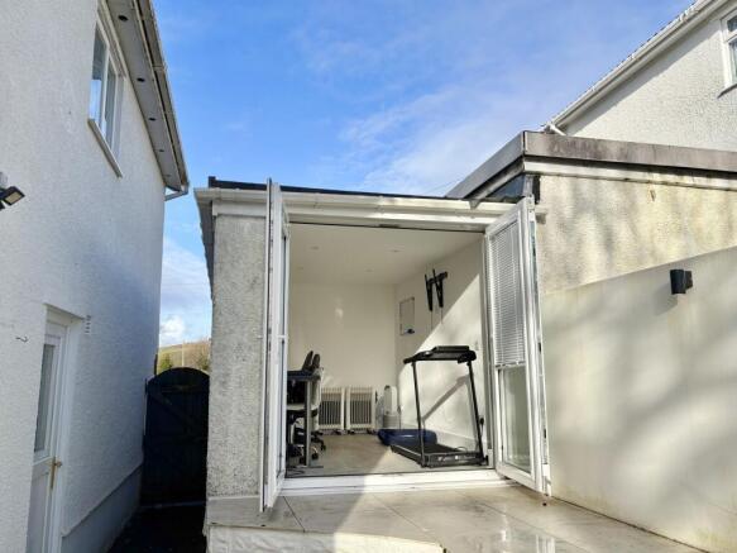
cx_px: 368
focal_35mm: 26
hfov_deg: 67.3
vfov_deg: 53.0
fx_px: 553
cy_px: 276
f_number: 1.6
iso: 50
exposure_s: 1/2933
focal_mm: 5.96
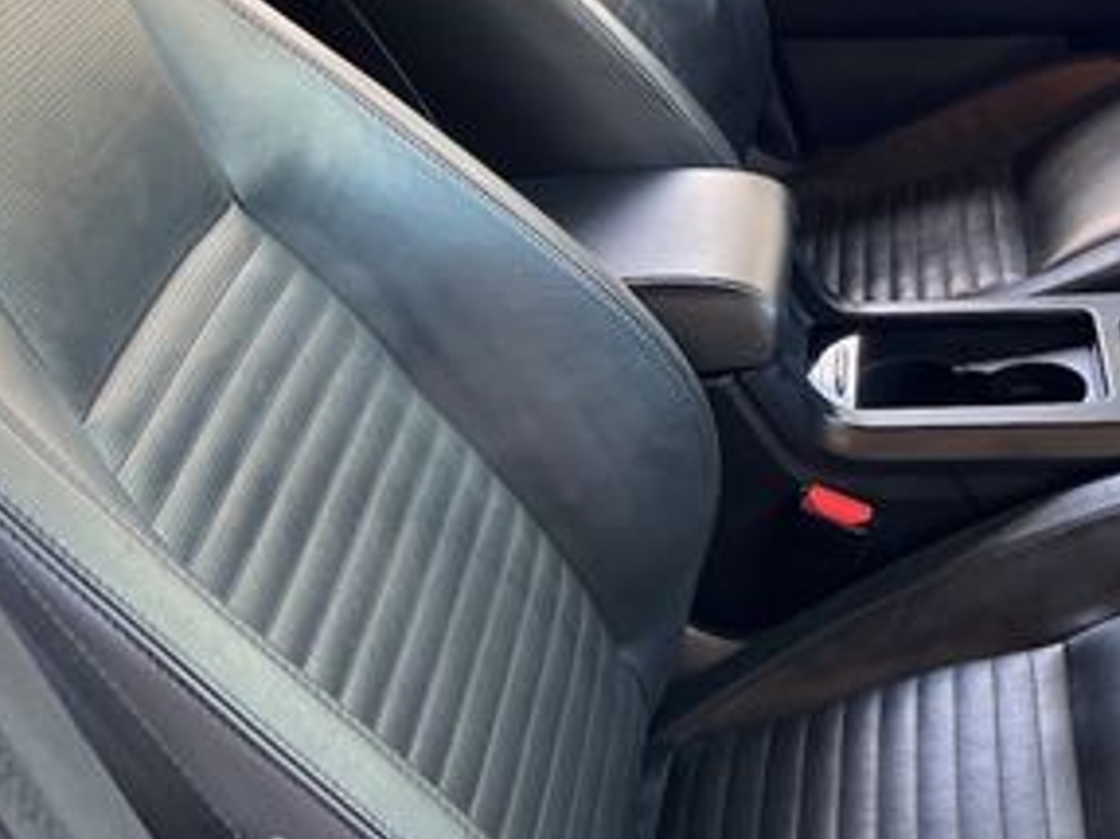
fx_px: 1876
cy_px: 277
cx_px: 1198
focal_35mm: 58
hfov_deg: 30.2
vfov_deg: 25.1
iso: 125
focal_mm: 5.7
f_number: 1.5
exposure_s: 1/111
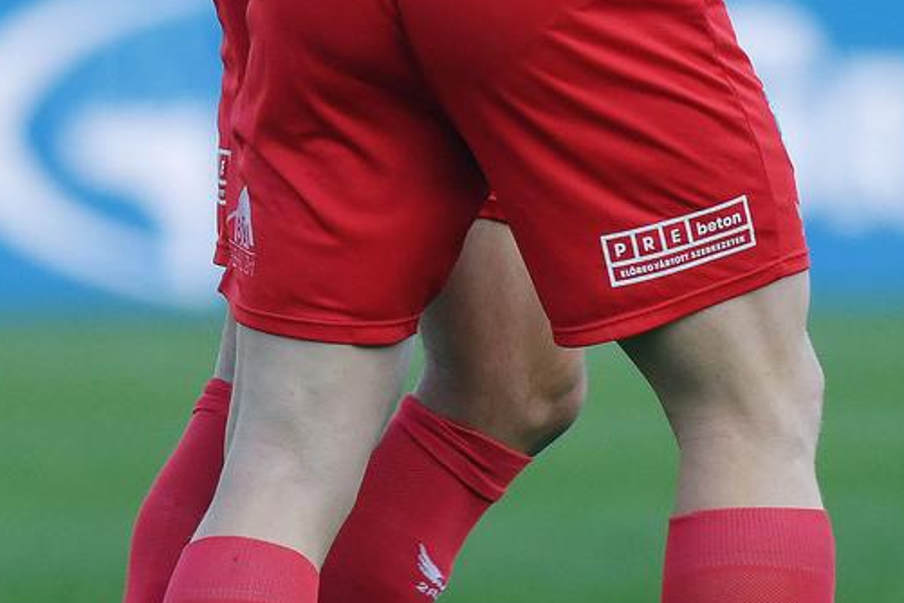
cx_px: 1218
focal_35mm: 958
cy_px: -321
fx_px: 24055
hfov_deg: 2.2
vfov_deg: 1.4
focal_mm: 300
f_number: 4
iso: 280
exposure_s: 1/1250
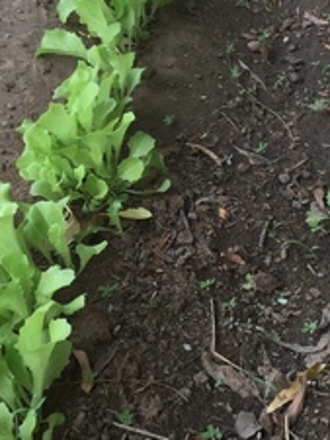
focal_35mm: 110
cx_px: 232
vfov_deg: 17.8
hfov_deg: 13.4
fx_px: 1397
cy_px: 104
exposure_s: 1/307
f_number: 2.4
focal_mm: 3.3
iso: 25
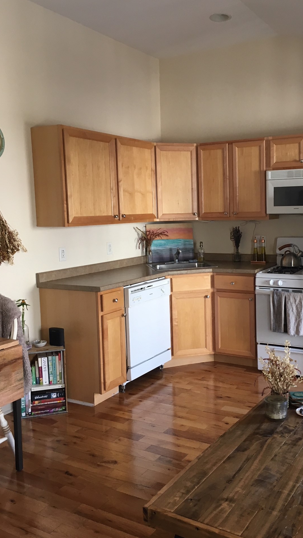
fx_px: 457
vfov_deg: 61.0
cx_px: 202
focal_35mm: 32
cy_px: 270
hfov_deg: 36.3
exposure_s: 1/30
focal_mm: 4.15
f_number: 2.2
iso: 64
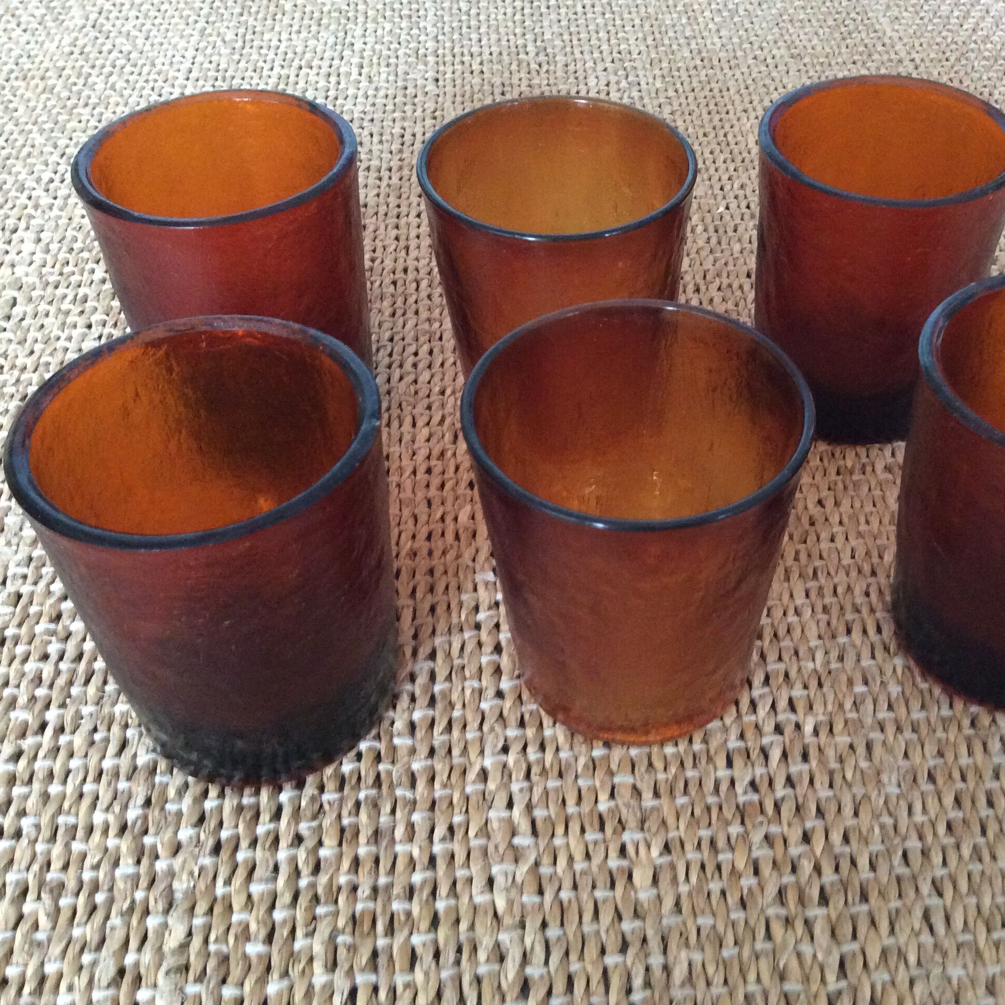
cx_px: 633
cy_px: 500
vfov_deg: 43.9
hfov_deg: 43.5
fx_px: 1248
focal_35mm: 38
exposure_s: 1/17
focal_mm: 3.3
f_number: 2.4
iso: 320
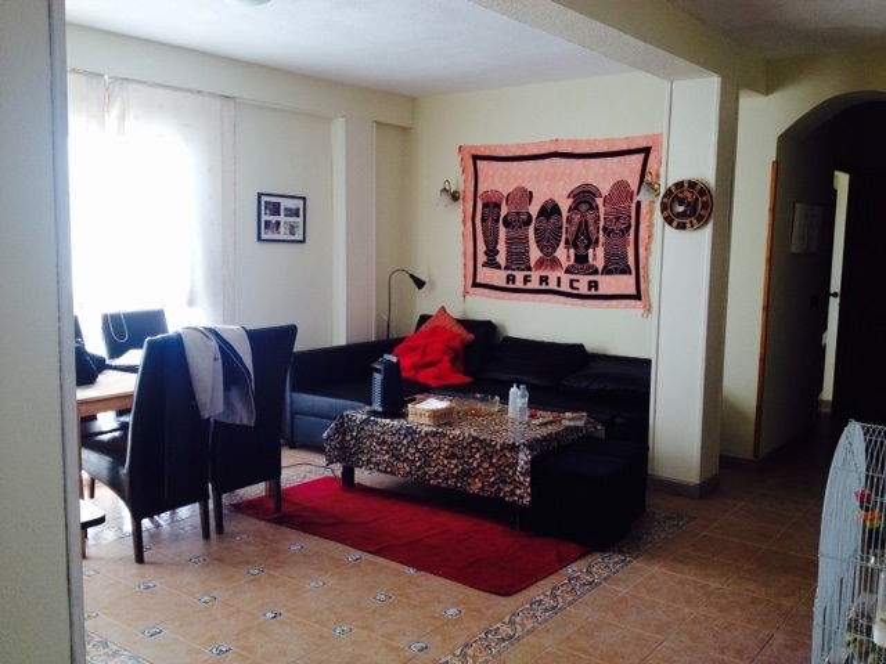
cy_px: 332
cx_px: 443
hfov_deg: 52.6
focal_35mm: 35
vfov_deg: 40.7
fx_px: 896
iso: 80
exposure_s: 1/120
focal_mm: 4.28
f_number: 2.4
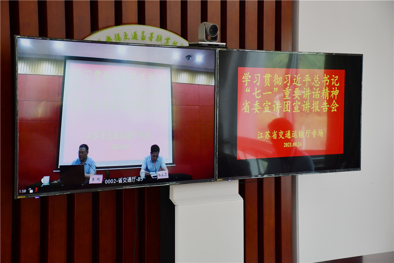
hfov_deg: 24.2
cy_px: 132
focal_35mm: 84
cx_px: 197
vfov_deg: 16.3
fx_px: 919
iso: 1400
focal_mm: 56
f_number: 4.8
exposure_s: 1/125
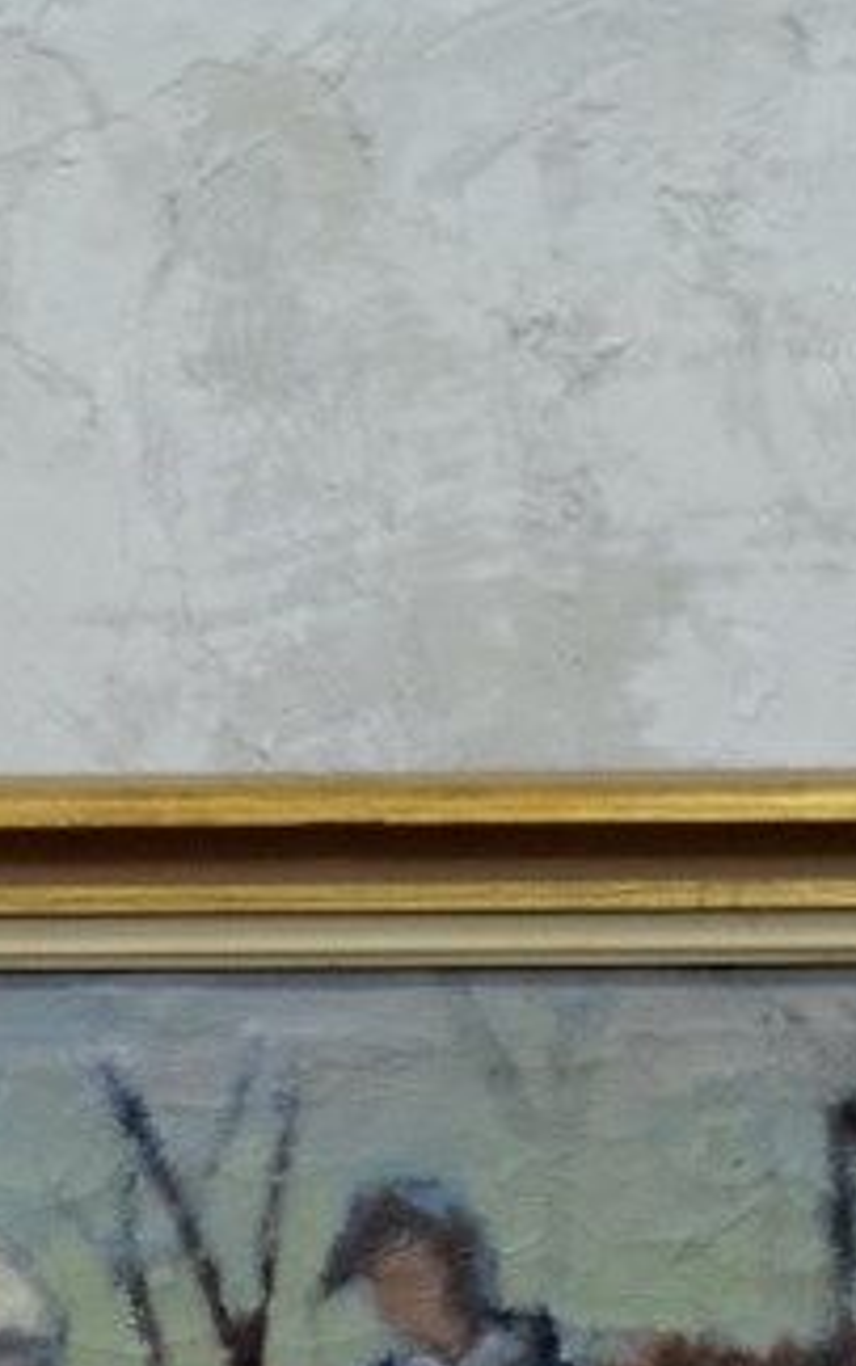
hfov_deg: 9.9
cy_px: 2070
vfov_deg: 14.7
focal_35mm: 132
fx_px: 4918
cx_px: 148
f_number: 4
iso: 1600
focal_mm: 22.3
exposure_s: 1/30
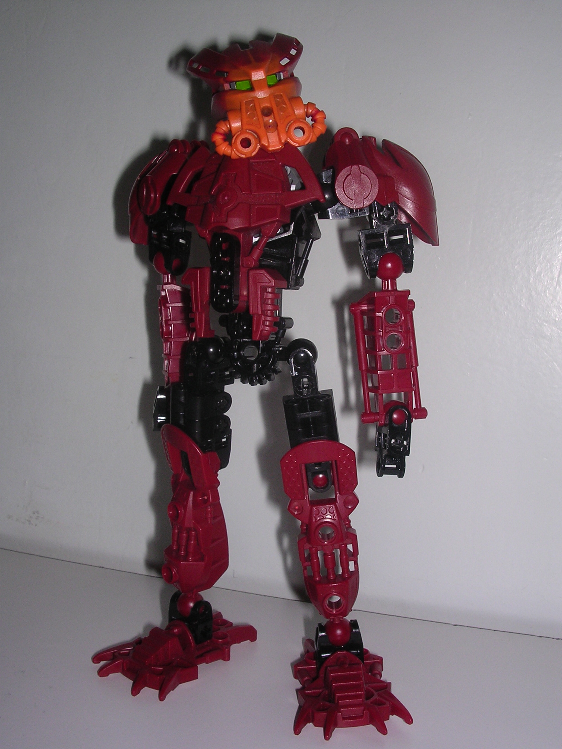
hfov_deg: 37.7
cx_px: 281
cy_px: 374
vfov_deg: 49.0
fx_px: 823
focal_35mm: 38
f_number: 5.6
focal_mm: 5.8
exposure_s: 1/60.1
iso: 100
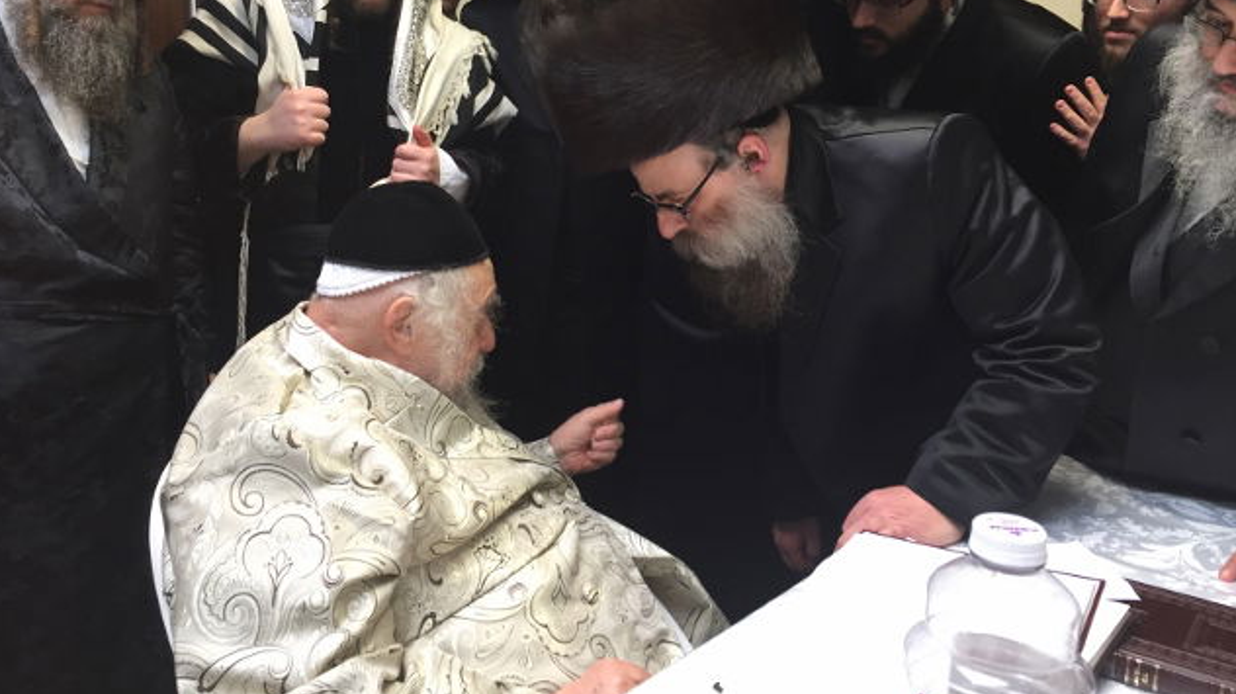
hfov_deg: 61.0
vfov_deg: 36.3
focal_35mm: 32
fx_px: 1048
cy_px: 235
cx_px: 612
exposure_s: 1/40
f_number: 2.2
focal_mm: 4.15
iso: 32
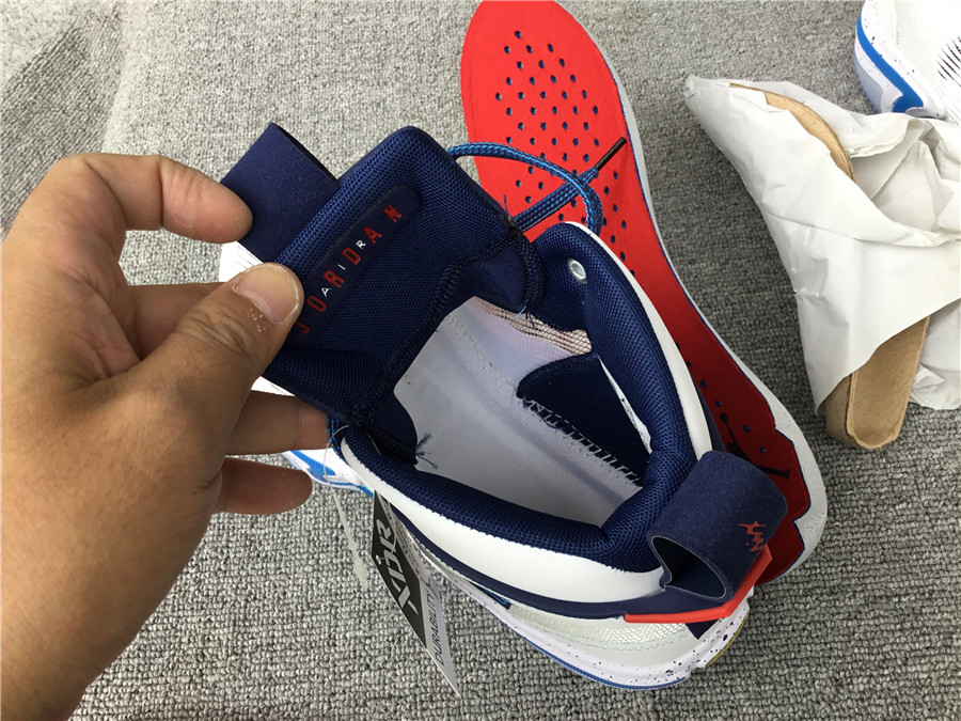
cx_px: 480
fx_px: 861
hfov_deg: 58.4
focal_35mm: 31
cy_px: 360
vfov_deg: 45.4
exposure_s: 1/100
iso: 32
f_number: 2.4
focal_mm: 3.3
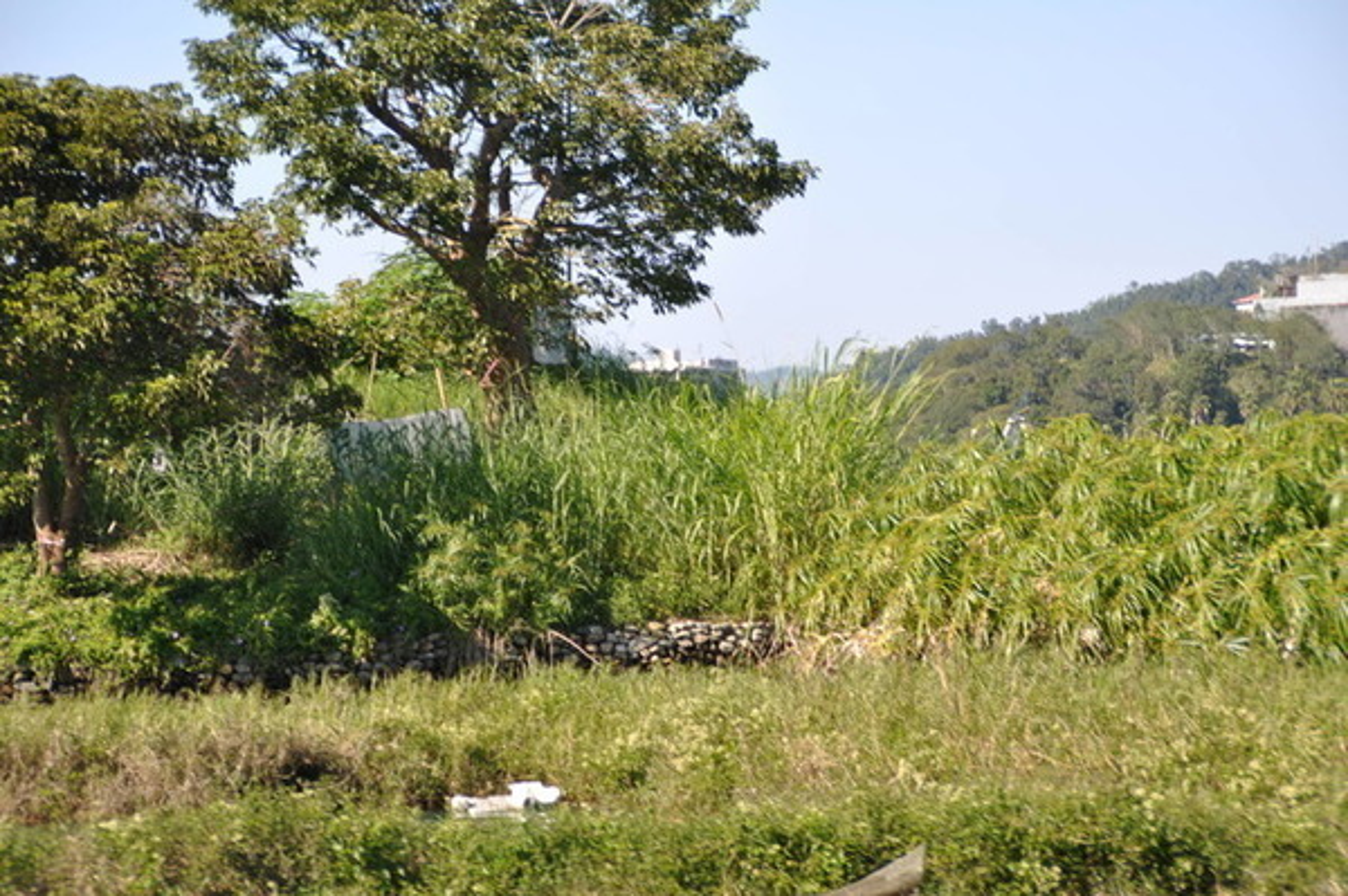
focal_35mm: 129
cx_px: 674
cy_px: 448
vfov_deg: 10.6
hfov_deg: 15.9
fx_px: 4826
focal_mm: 86
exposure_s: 1/250
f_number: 5.6
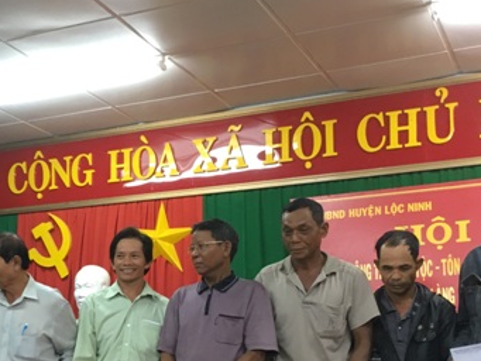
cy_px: 313
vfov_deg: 21.2
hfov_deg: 27.3
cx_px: 30
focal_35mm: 68
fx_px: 945
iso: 100
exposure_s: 1/33
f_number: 2.2
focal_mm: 4.15
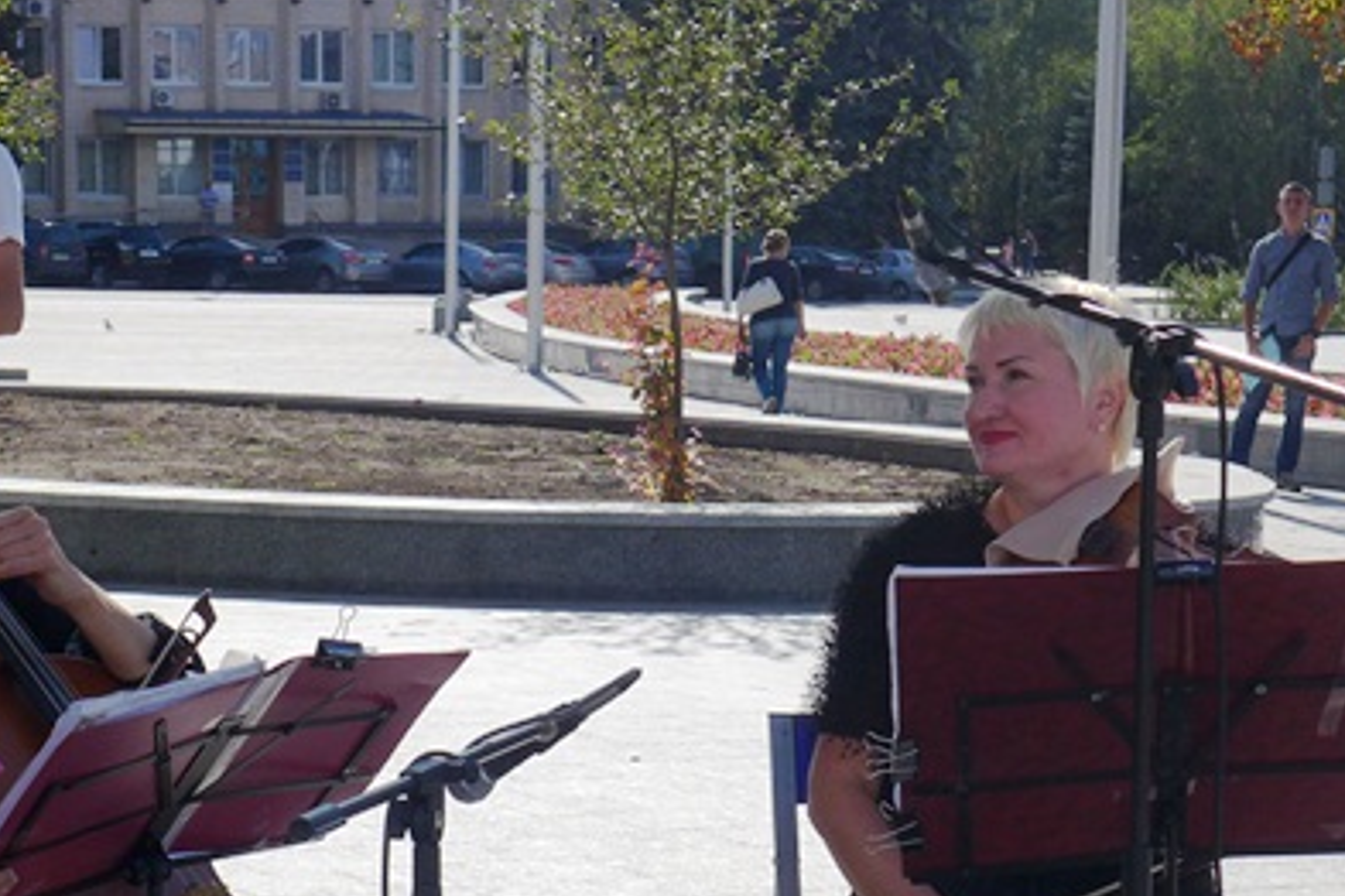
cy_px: 807
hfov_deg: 18.2
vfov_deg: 12.1
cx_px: 530
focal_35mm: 112
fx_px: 4184
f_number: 3.2
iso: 80
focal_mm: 10.8
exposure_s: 1/1600
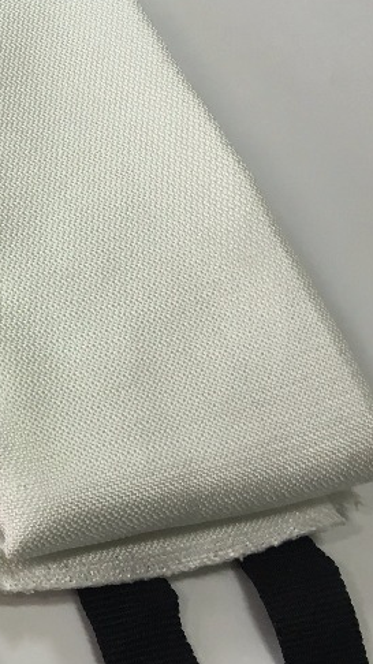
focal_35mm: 65
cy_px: 318
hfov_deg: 16.1
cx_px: -269
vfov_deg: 32.4
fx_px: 1144
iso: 64
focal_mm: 4.15
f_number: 2.2
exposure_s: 1/33
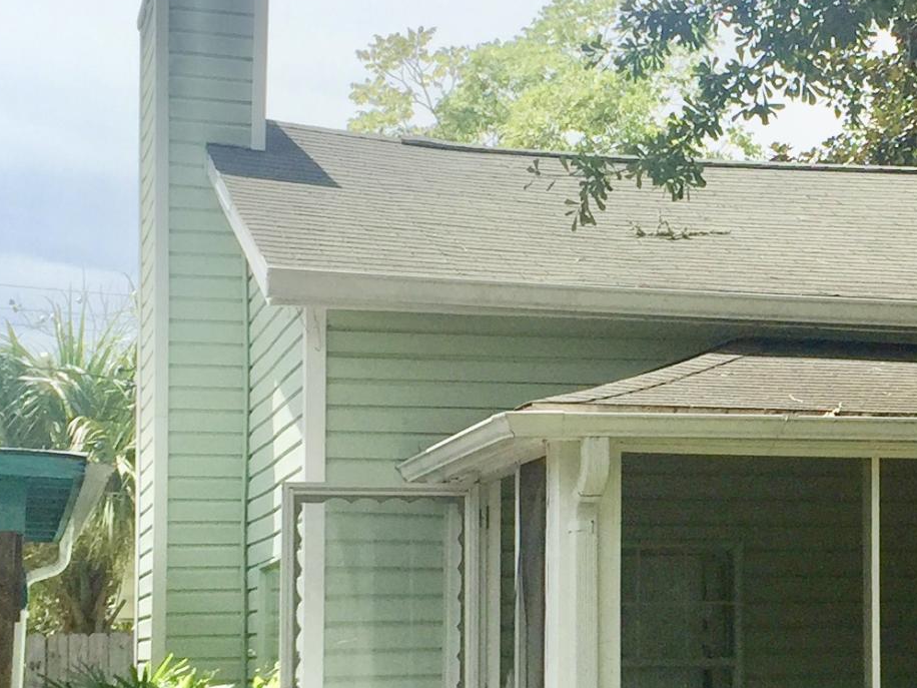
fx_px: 2517
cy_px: 534
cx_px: 878
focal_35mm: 95
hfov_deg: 20.1
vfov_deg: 15.5
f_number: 2.2
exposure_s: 1/2198
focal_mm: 4.15
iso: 32
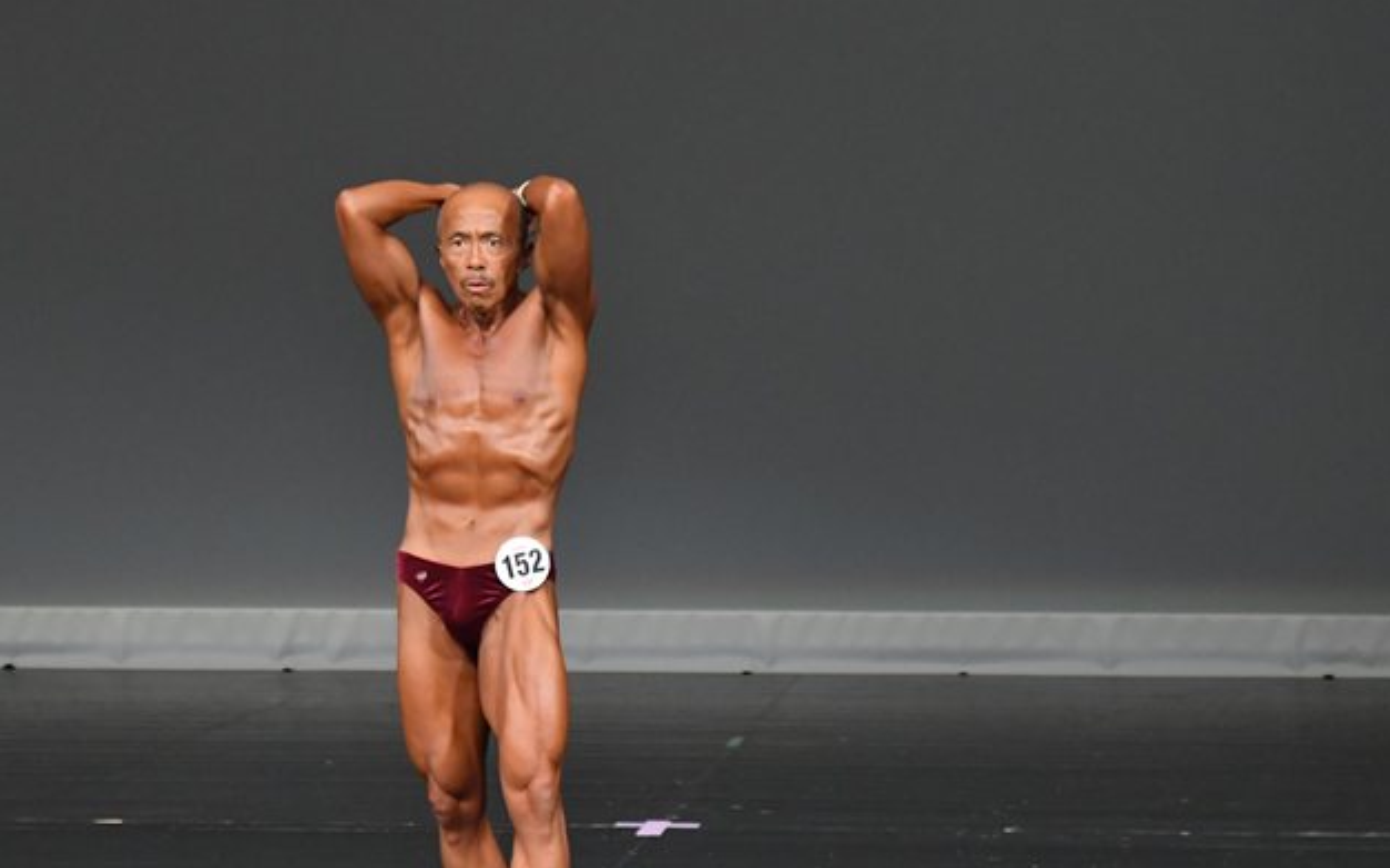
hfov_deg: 4.8
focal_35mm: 435
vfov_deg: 3.0
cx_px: 556
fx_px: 16476
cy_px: 555
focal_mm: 230
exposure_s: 1/400
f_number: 5.6
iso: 4000
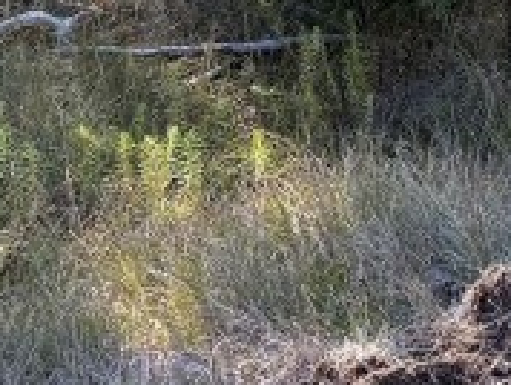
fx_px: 2040
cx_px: 726
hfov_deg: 13.6
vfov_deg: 9.6
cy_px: -529
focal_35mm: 138
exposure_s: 1/381
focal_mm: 6.76
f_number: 1.78
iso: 100
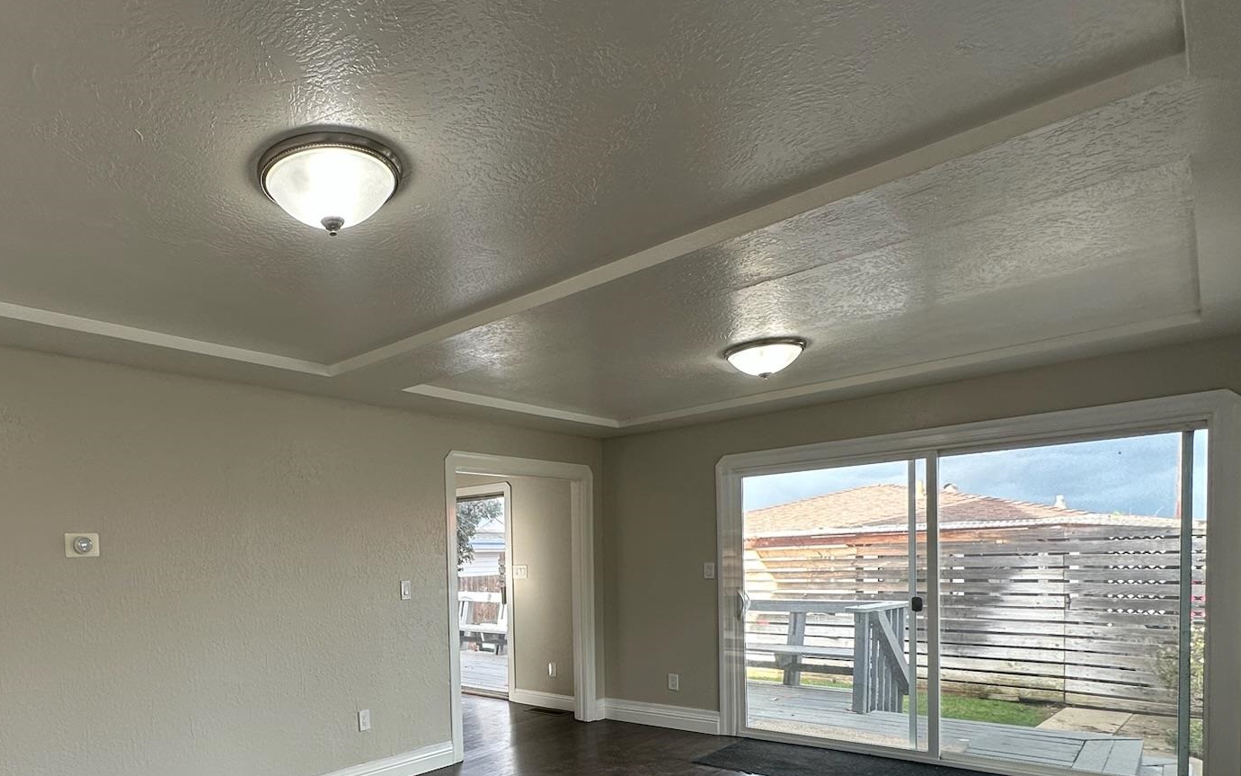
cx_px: 396
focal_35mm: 22
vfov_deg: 52.3
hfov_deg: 76.7
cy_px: 594
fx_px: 744
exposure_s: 1/120
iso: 80
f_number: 2.2
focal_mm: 2.22
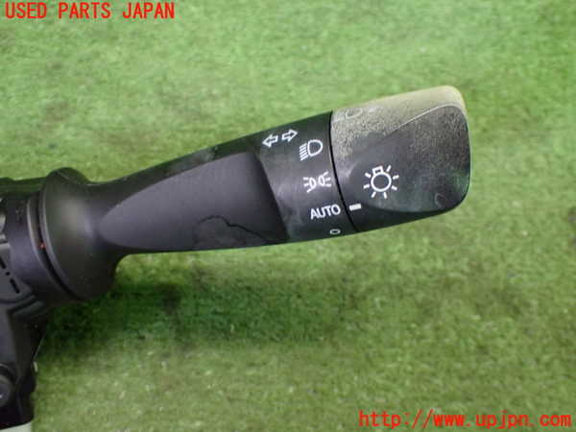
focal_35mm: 41
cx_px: 288
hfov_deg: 45.8
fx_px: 682
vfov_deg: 35.1
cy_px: 216
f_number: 2.8
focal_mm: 7.31
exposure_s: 1/50
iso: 800
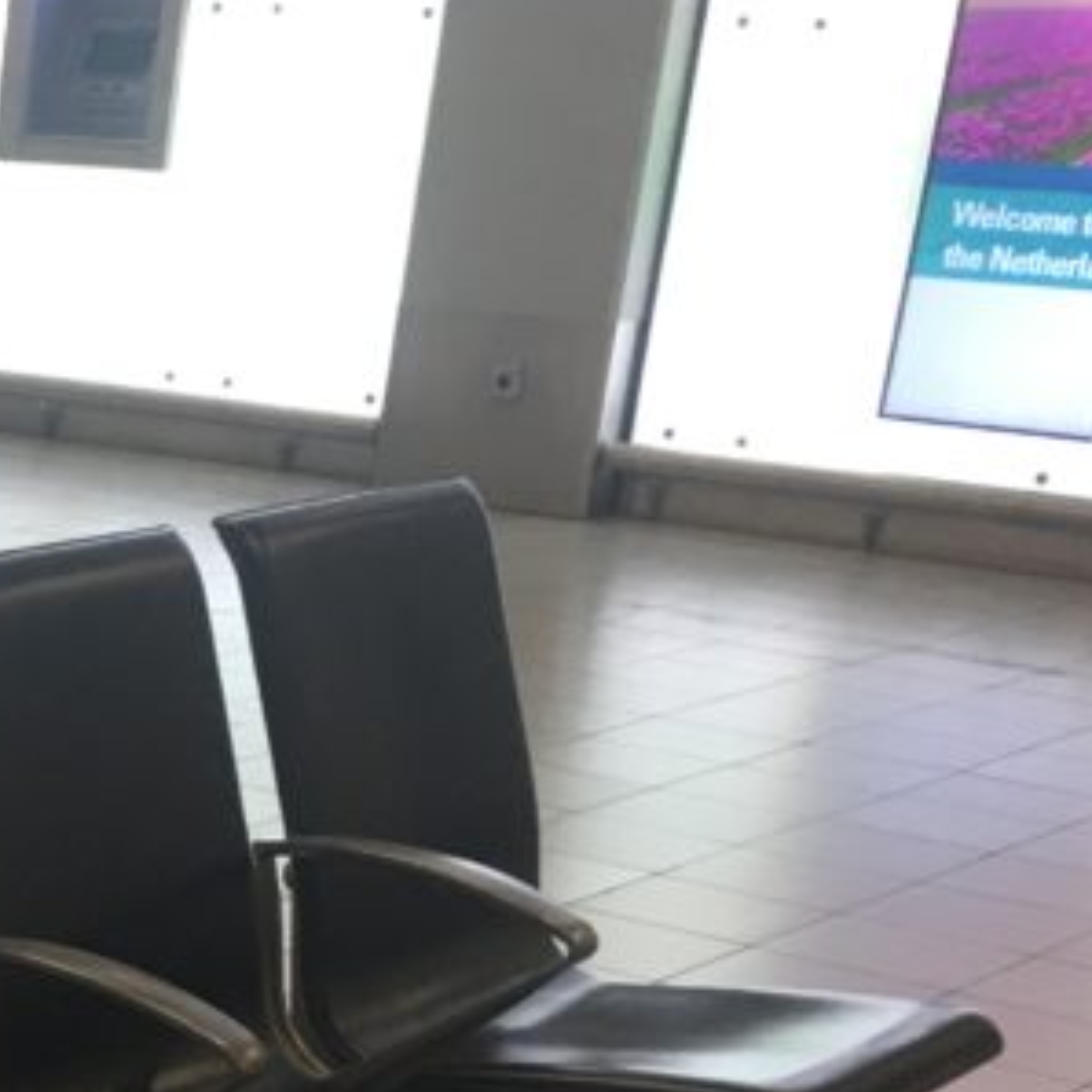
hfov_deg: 17.4
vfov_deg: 19.0
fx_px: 3141
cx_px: -634
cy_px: 1191
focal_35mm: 88
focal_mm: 4.15
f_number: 2.2
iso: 50
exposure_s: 1/33
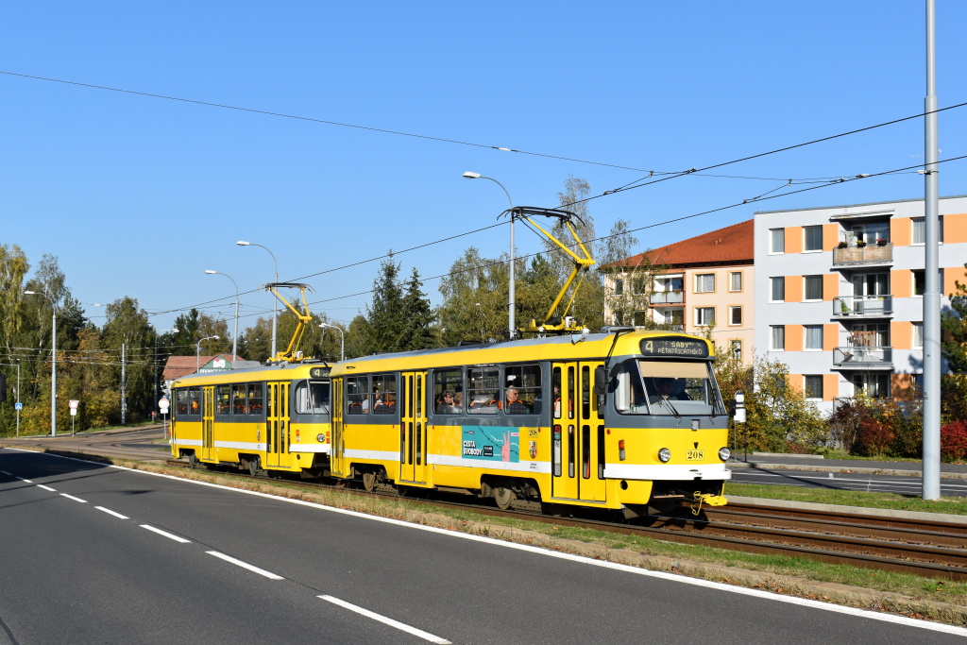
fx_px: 1128
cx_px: 484
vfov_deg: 31.9
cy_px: 322
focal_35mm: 42
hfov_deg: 46.4
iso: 200
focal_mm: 28
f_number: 10
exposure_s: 1/400
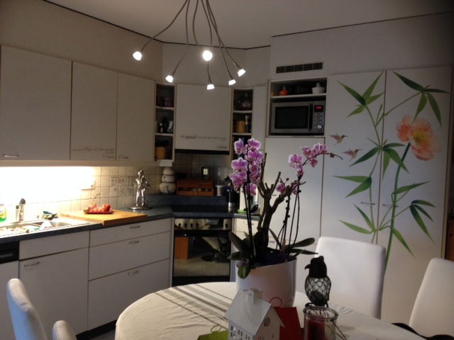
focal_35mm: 35
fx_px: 459
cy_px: 170
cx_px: 227
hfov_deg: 52.6
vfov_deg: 40.7
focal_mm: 4.28
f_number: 2.4
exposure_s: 1/20
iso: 100
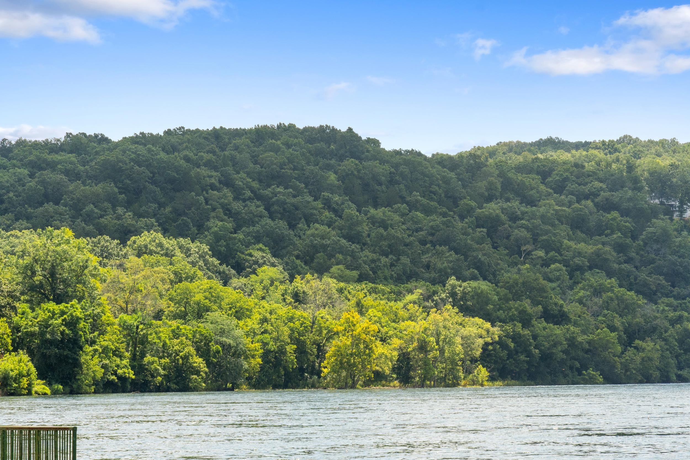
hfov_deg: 18.2
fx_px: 2156
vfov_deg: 12.2
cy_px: 230
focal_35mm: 112
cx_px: 345
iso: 500
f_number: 14
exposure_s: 1/320
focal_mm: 75
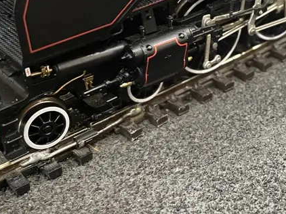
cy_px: 41
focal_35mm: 74
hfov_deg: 24.9
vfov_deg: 19.7
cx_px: 295
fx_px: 611
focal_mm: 4.2
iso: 400
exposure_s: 1/33
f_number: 1.6
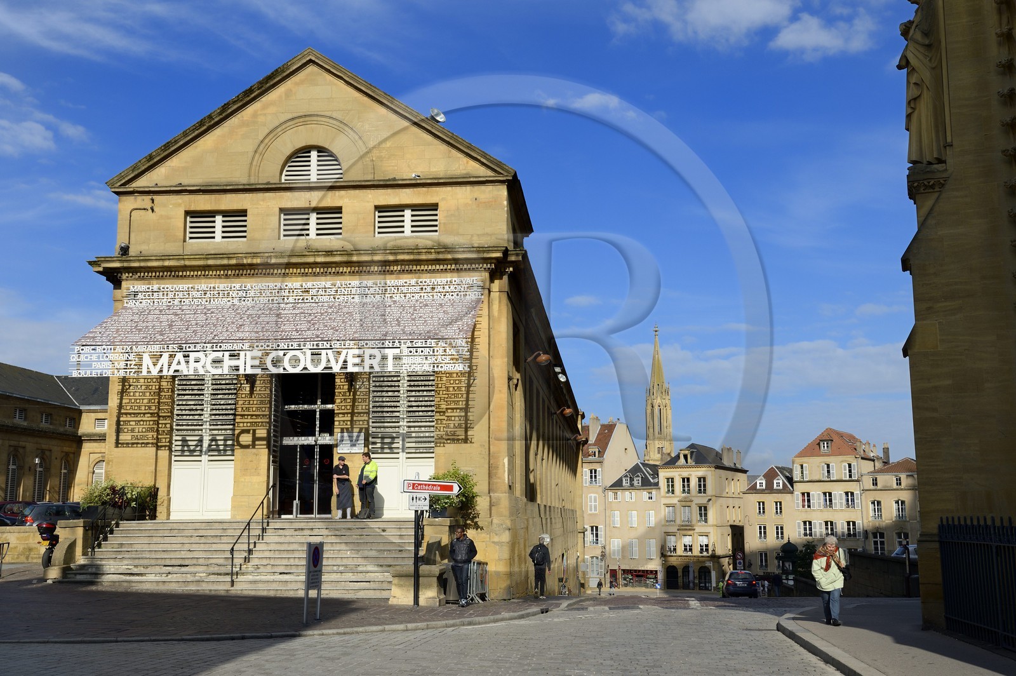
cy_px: 338
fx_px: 1072
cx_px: 508
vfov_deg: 35.0
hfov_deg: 50.7
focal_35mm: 38
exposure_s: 1/250
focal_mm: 38
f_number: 14
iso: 200
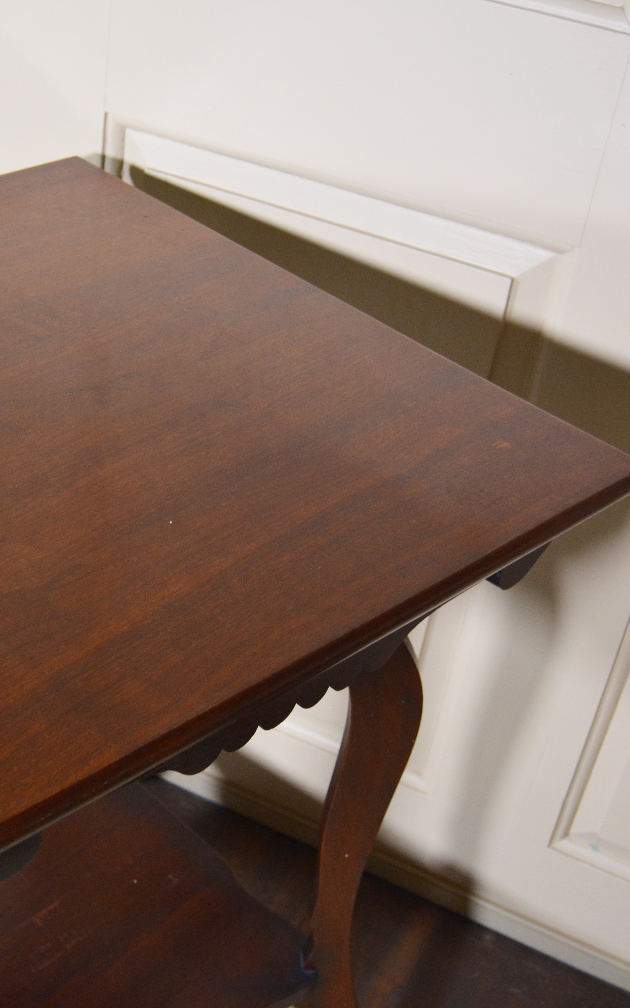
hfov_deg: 24.4
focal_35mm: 52
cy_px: 495
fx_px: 1429
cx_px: 115
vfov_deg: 38.9
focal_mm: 22
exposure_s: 1/50
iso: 800
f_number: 3.5
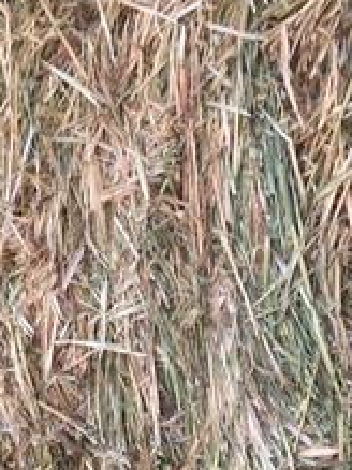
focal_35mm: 53
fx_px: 719
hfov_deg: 27.5
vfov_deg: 35.6
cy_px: 337
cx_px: 163
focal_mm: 4.15
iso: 25
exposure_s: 1/212
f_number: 2.2
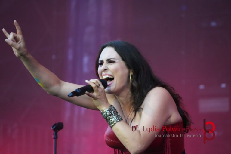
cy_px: 77
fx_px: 1886
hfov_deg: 7.0
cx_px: 116
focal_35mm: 294
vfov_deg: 4.7
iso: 4000
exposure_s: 1/320
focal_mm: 196
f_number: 6.3
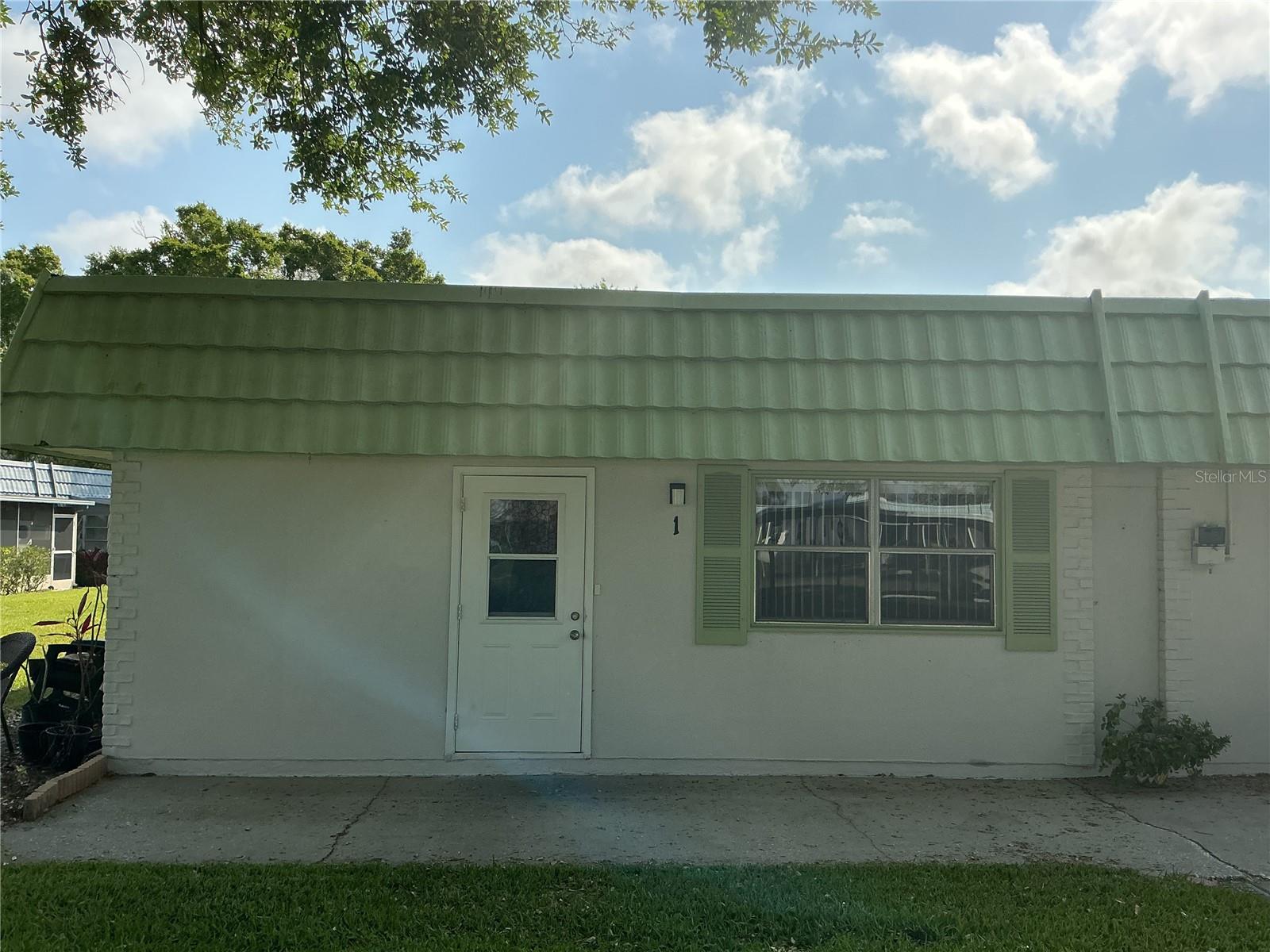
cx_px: 635
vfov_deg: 48.2
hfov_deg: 61.7
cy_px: 476
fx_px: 1064
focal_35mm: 29
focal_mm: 3
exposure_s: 1/3125
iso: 25
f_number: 1.8
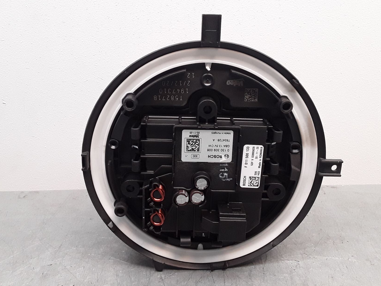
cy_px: 133
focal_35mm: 35
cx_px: 181
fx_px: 385
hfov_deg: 52.6
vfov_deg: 40.7
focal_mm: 2.91
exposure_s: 1/100
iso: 100
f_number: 1.9
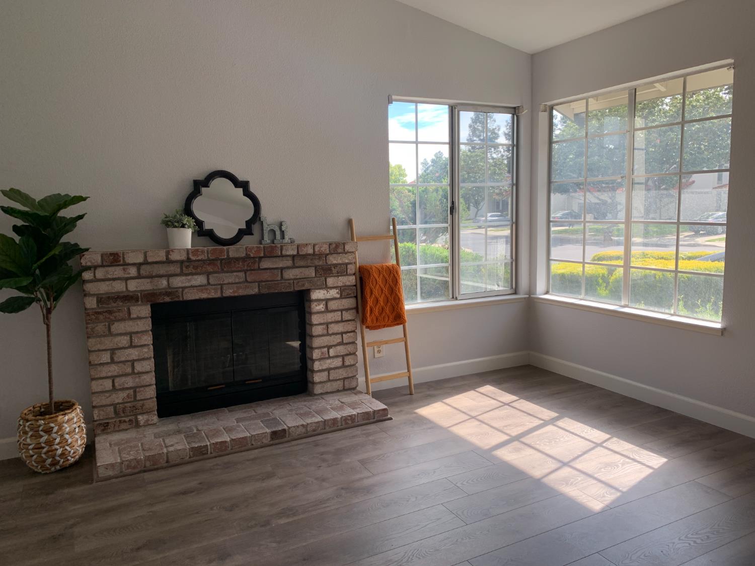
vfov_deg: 53.1
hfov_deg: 67.3
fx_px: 567
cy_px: 283
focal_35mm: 26
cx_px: 378
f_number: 1.8
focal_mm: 4.25
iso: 25
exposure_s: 1/257
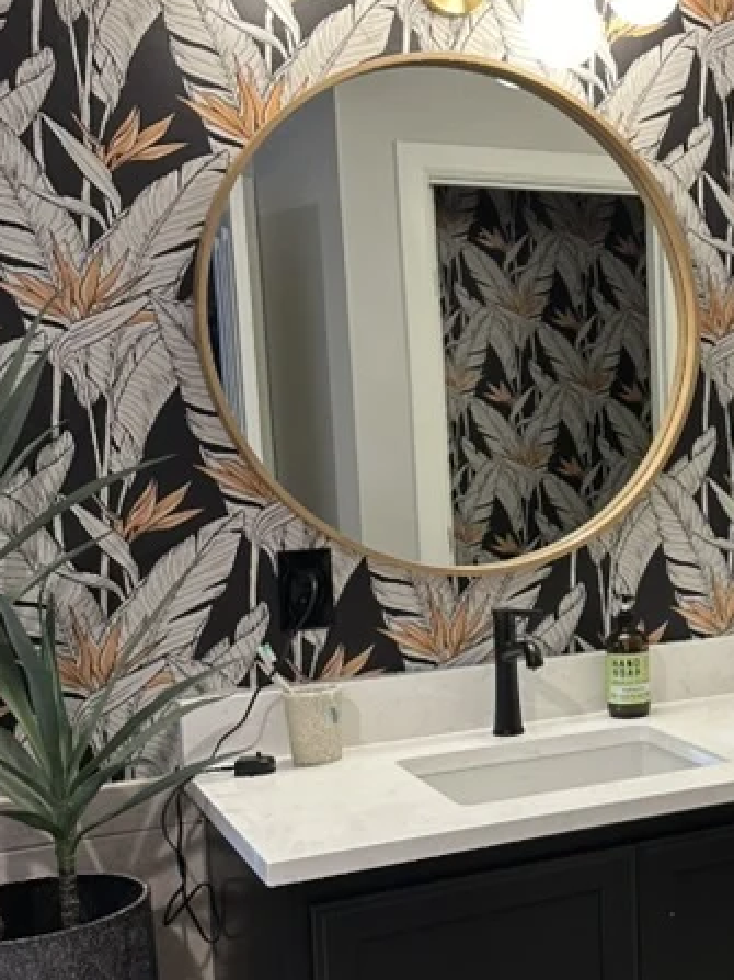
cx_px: 798
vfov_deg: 34.9
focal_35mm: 55
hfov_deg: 24.8
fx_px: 1556
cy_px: 577
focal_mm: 6.86
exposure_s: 1/60
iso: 125
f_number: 1.78
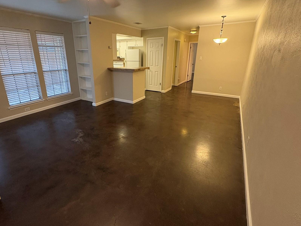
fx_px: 157
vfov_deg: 71.5
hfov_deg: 87.4
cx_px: 133
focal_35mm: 18
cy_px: 105
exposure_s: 1/60
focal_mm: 2.22
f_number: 2.2
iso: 400
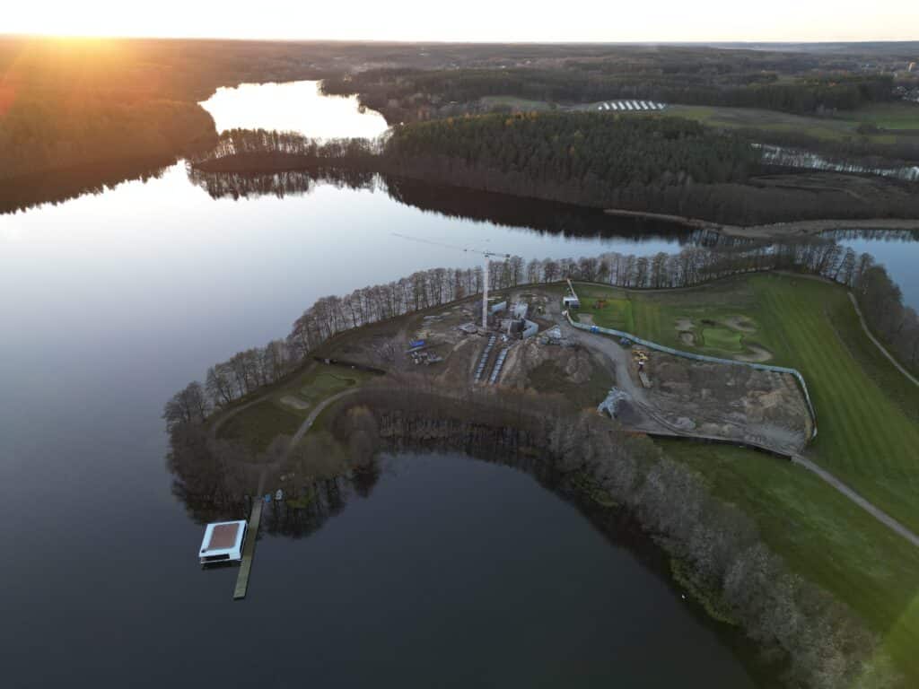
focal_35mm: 24
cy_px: 344
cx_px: 460
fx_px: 637
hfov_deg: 71.6
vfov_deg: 56.8
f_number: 1.7
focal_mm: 6.72
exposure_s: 1/160
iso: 100
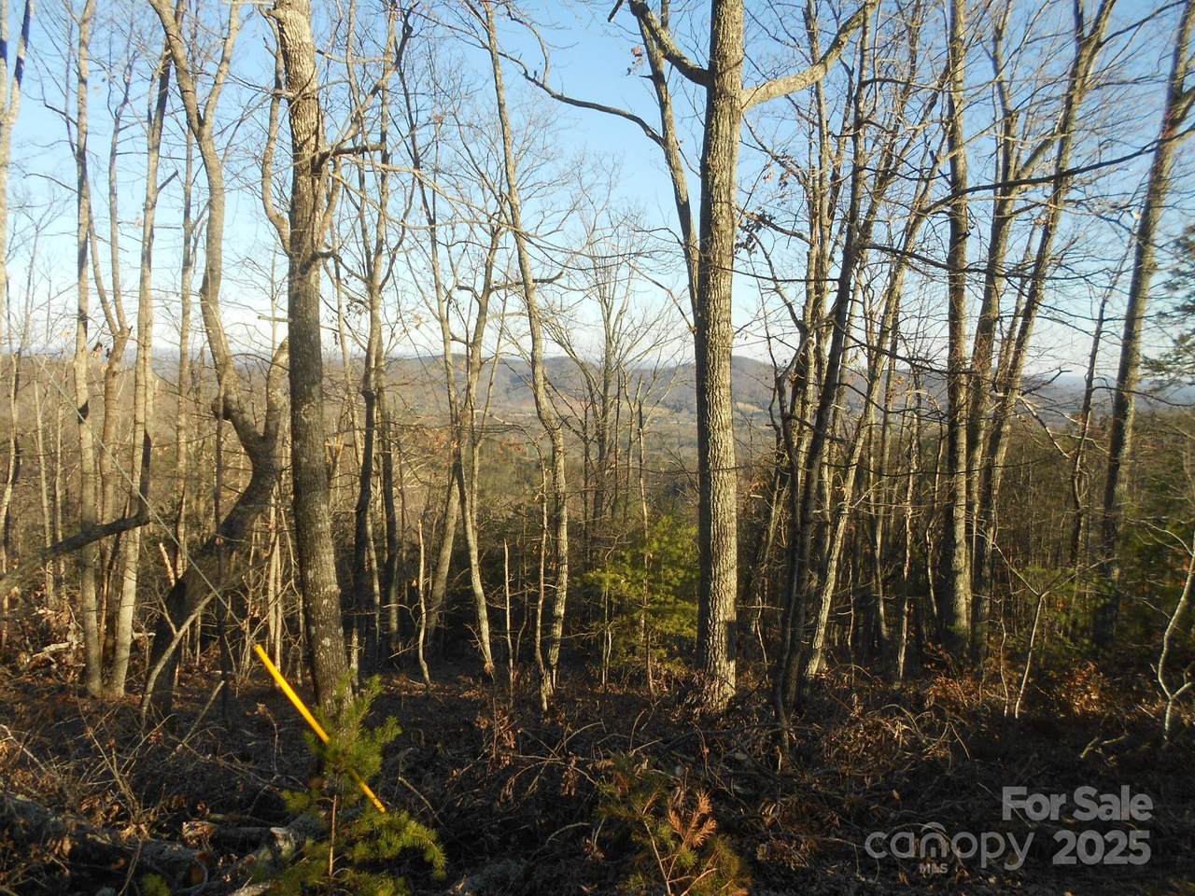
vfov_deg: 53.1
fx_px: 898
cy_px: 448
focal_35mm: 26
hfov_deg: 67.3
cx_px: 598
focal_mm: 4.6
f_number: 3.2
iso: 80
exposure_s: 1/400
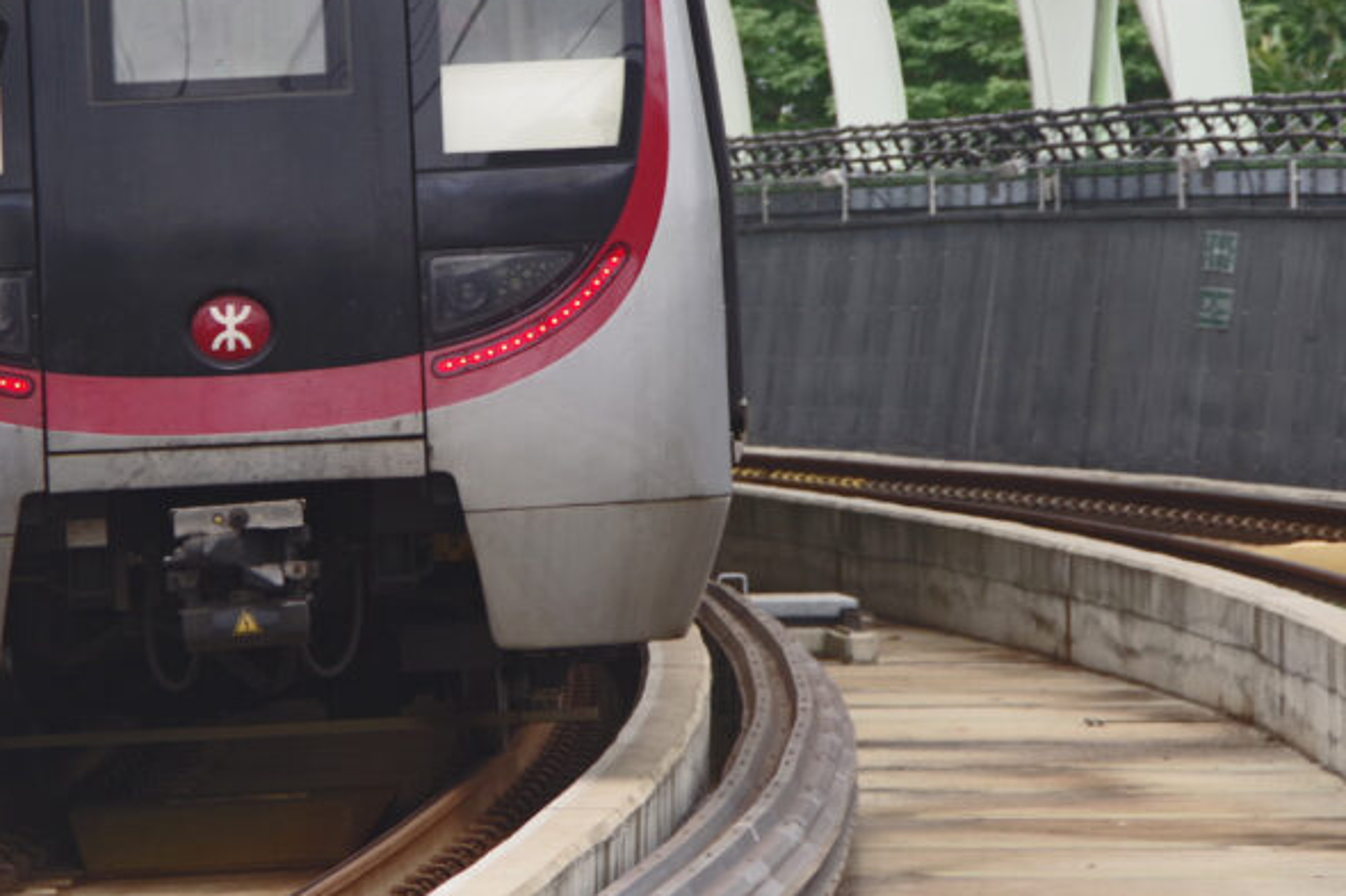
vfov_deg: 2.9
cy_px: 162
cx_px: 525
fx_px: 17529
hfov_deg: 4.4
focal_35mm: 469
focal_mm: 180
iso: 400
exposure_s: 1/200
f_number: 10
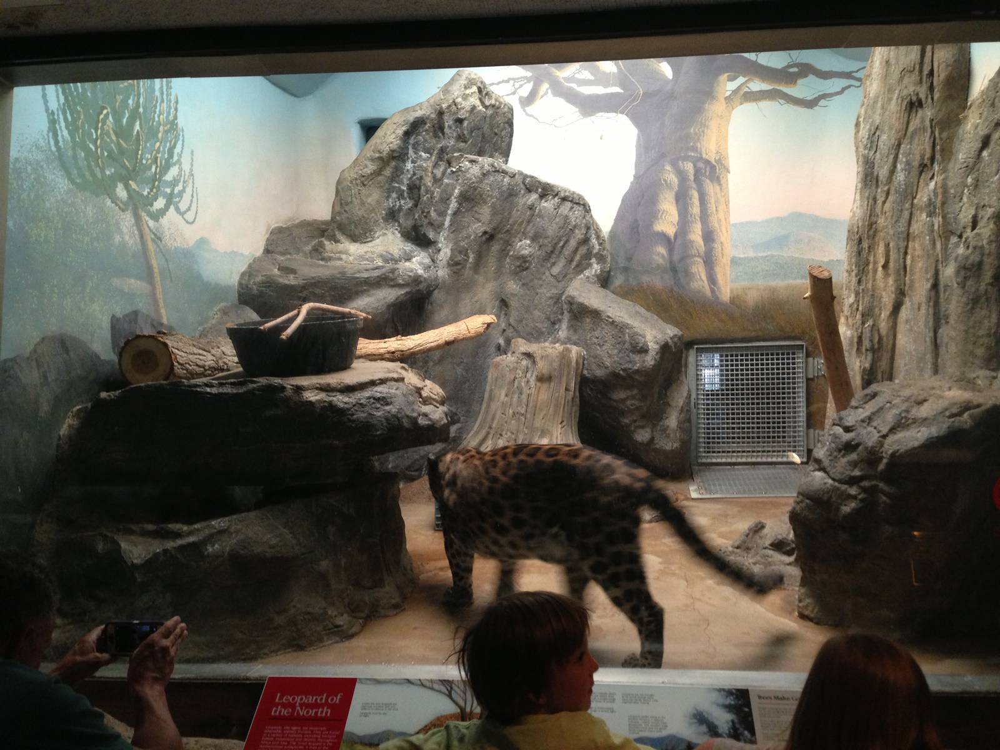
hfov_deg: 55.4
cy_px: 375
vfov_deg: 42.9
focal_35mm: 33
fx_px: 953
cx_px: 500
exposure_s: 1/20
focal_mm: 4.13
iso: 200
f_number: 2.4
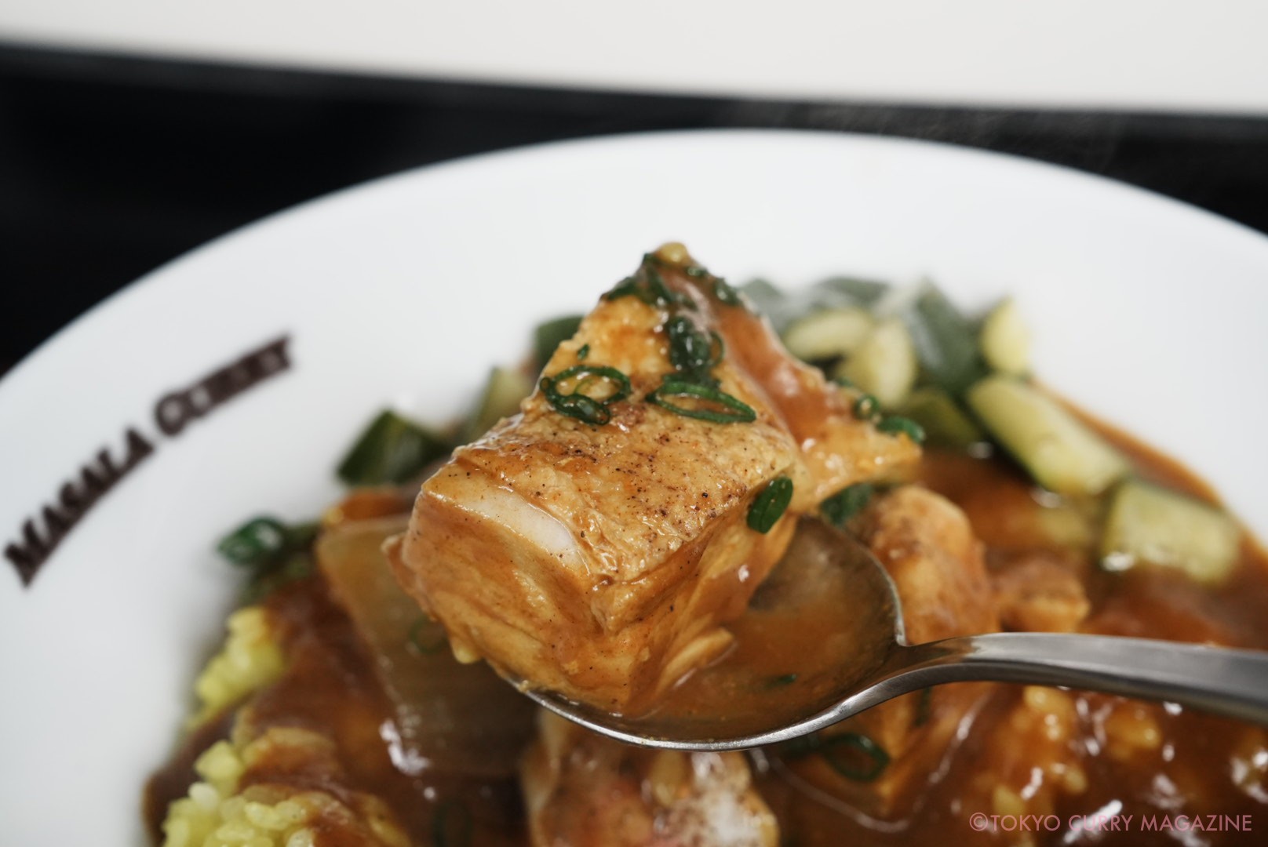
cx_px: 634
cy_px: 424
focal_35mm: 66
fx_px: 2326
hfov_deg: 30.5
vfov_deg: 20.6
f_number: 7.1
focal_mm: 66
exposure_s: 1/500
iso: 2000
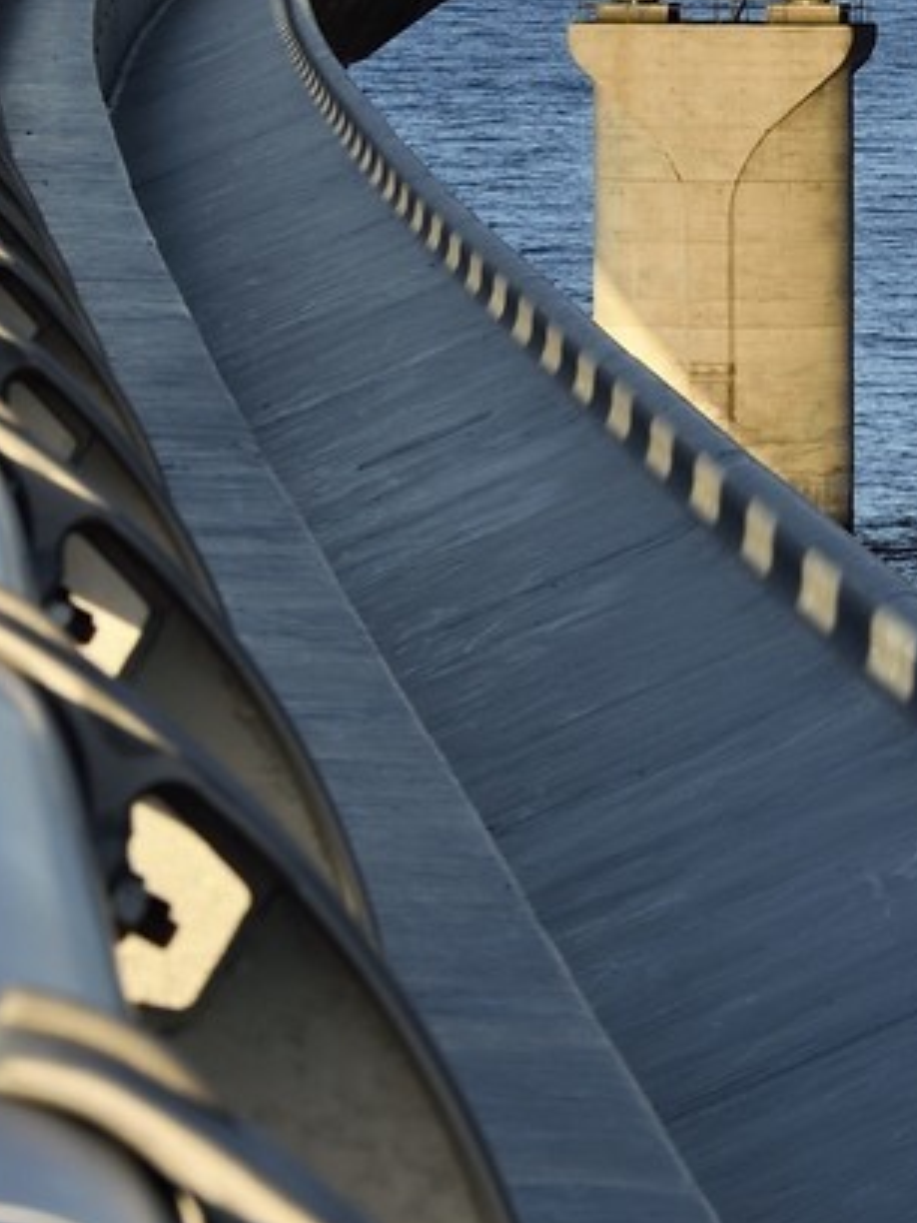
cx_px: 2304
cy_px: 483
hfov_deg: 5.4
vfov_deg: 7.5
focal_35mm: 264
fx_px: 9325
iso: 200
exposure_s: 1/250
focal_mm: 70
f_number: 13
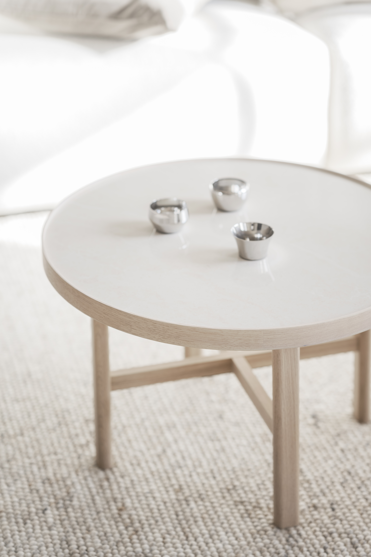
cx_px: 186
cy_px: 278
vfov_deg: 23.9
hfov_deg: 16.1
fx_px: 1314
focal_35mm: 85
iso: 100
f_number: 2.2
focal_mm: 85
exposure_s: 1/250
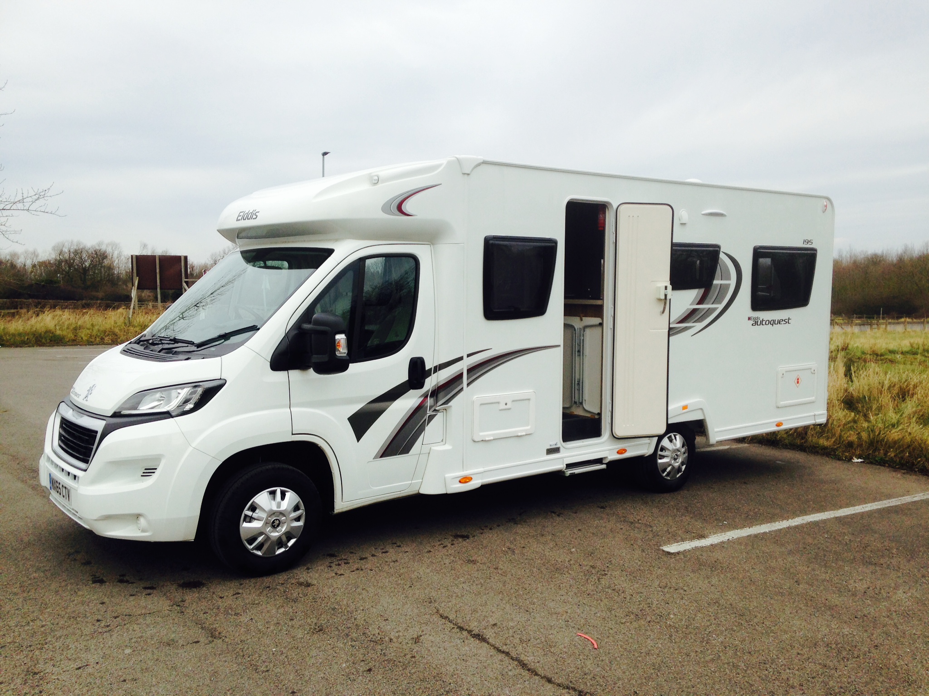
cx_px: 464
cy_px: 348
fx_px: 886
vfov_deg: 42.9
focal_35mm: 33
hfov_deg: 55.4
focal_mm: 4.12
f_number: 2.4
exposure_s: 1/742
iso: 50
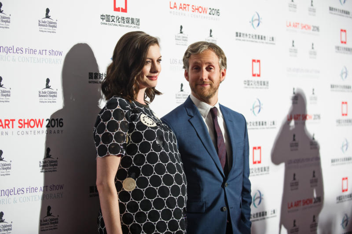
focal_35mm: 80
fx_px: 782
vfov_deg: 17.0
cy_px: 117
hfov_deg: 25.4
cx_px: 176
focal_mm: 80
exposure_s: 1/200
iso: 1600
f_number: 2.8
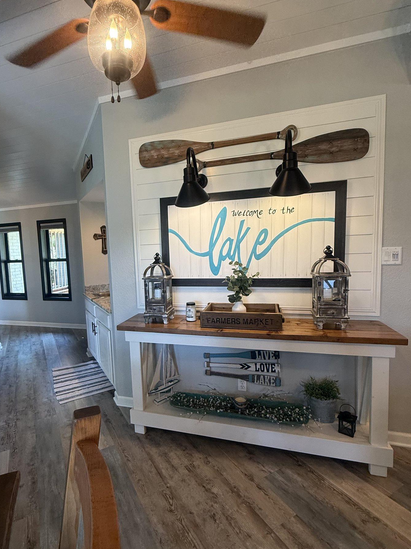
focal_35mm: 18
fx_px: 285
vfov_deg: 87.8
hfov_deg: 71.0
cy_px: 277
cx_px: 167
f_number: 2.2
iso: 200
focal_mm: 2.22
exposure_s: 1/120
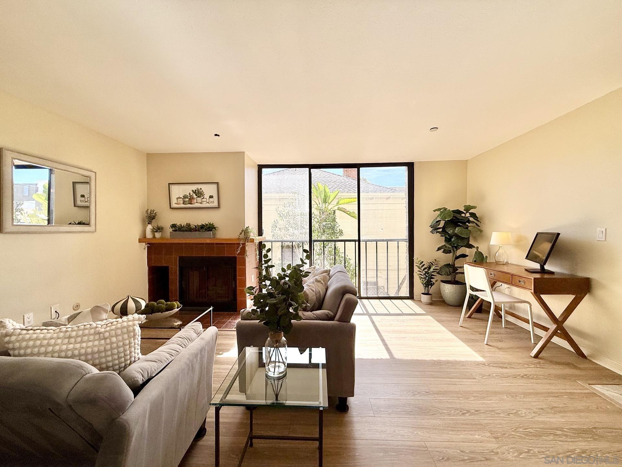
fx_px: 252
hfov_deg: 102.1
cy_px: 234
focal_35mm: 14
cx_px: 311
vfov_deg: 85.7
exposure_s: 1/355
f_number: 2.2
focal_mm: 2.22
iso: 50
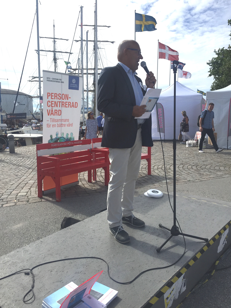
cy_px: 154
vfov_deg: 61.7
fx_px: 258
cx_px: 116
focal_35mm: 29
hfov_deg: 48.2
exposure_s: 1/4950
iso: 32
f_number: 2.2
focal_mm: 4.15
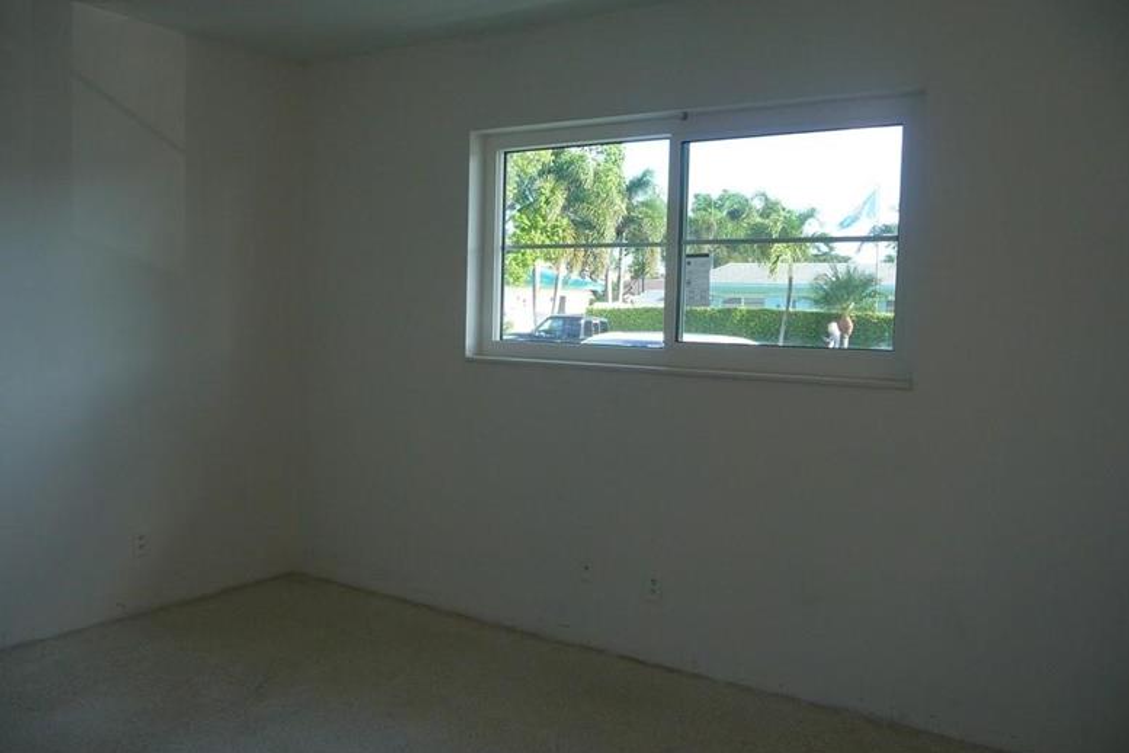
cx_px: 570
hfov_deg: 61.9
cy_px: 366
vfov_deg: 43.6
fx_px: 941
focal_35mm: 30
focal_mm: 4.7
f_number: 3.3
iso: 100
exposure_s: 1/60
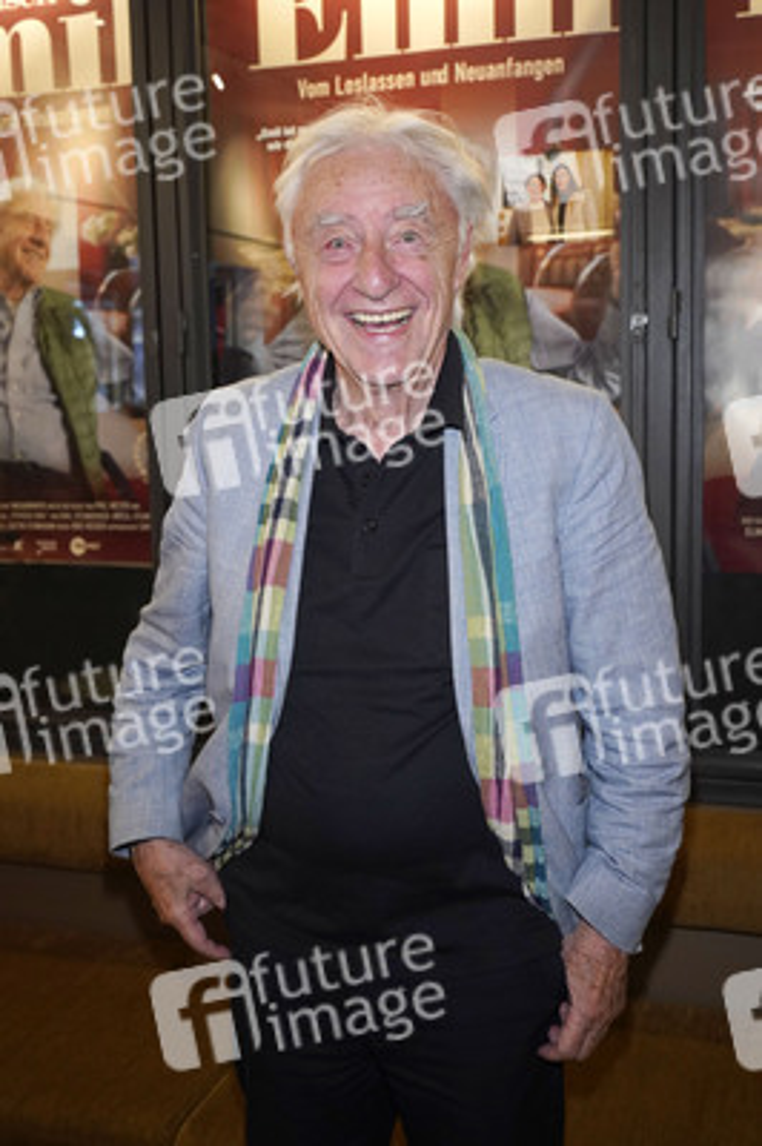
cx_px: 381
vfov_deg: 50.7
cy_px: 573
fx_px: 1208
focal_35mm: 38
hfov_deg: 35.0
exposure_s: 1/100
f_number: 5.6
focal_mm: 38
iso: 2000
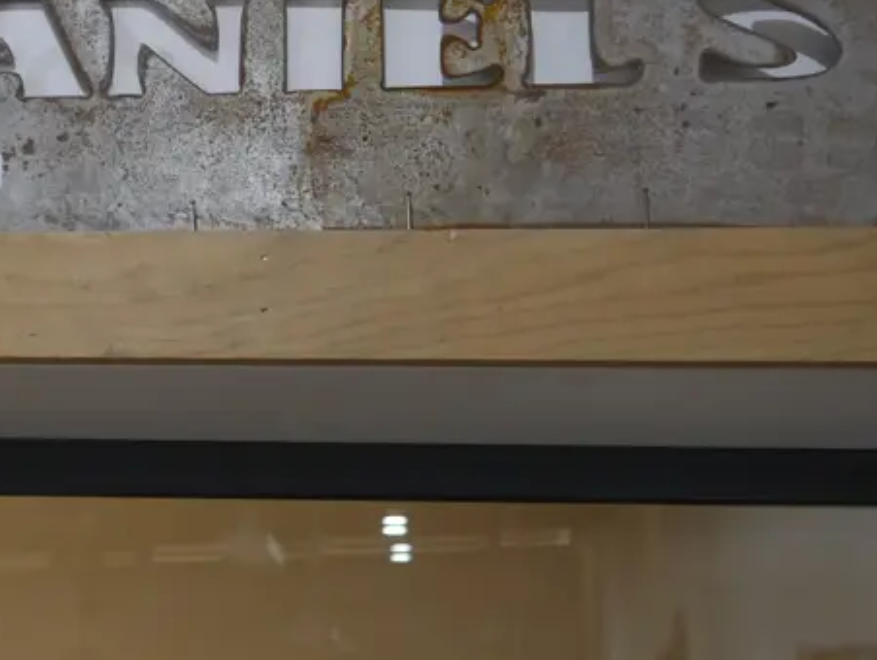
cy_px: 137
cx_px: 2
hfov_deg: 24.2
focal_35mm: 77
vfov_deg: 19.0
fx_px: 1953
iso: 640
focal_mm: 17
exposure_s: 1/60
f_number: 4
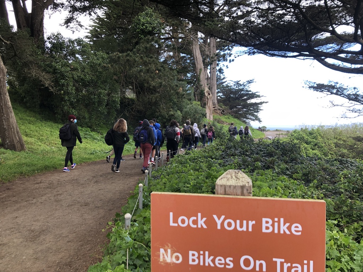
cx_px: 182
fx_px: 294
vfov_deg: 49.7
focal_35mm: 28
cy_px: 136
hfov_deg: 63.4
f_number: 1.8
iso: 32
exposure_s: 1/120
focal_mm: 3.99
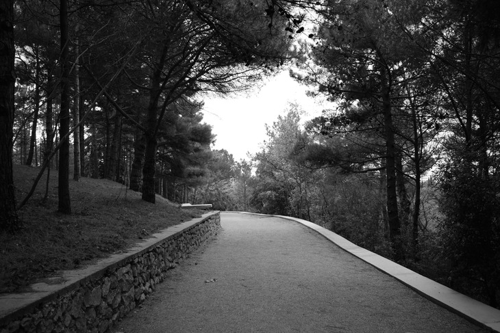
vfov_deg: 43.6
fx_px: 417
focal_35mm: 30
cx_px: 250
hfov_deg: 61.9
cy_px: 166
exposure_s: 1/80
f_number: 4.5
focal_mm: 20
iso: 400
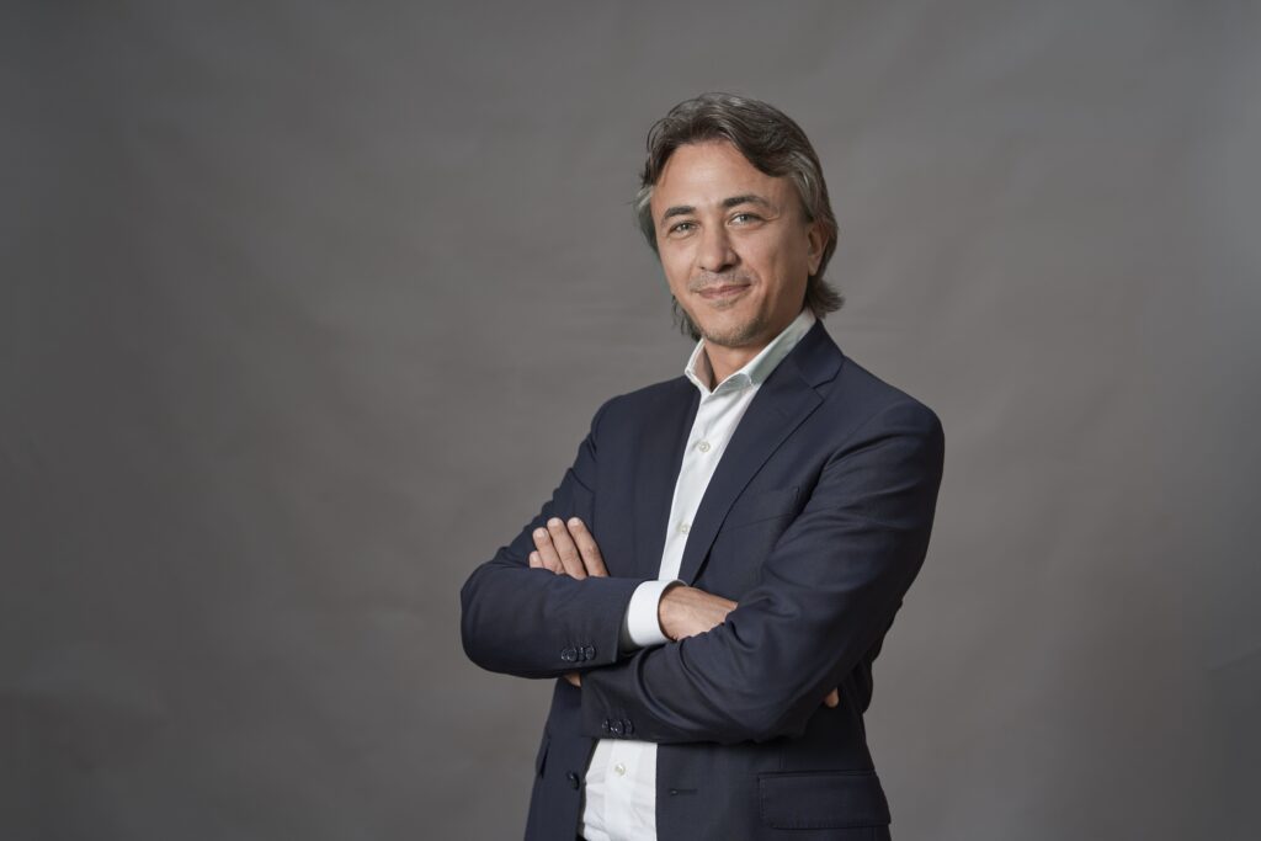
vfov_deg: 27.0
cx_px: 630
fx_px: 1752
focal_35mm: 50
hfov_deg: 39.6
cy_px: 420
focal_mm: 50
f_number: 4
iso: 100
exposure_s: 1/160
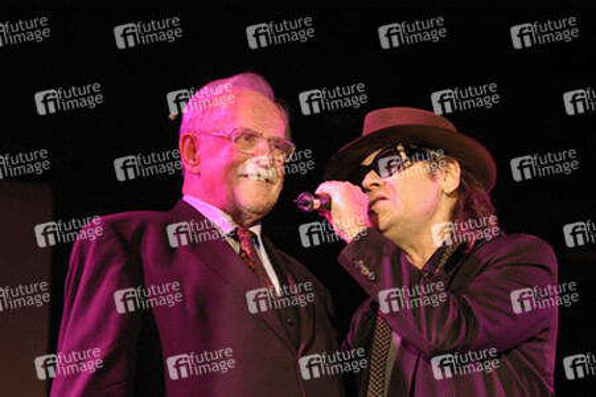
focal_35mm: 150
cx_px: 298
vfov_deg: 9.1
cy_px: 198
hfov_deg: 13.7
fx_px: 2481
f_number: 2.8
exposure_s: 1/90
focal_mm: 100
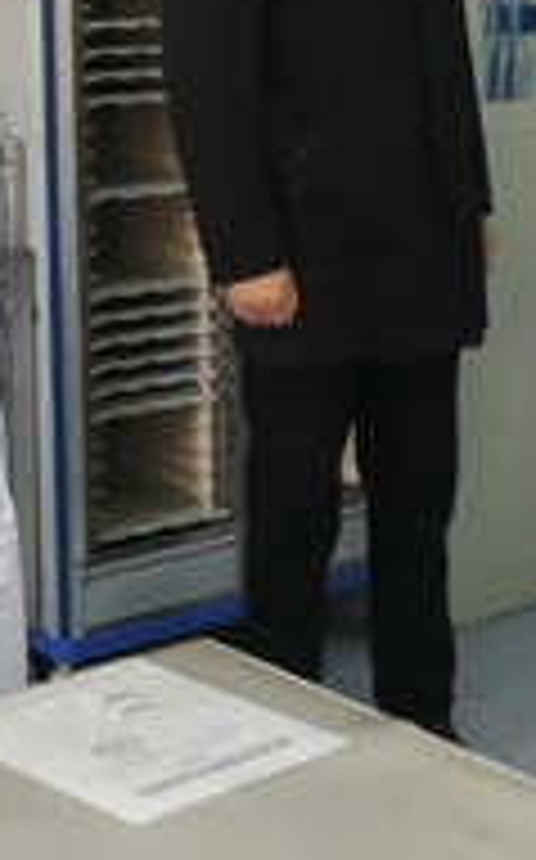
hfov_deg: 13.0
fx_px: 2249
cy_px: 113
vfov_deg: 21.3
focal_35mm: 96
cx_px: 739
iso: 500
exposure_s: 1/100
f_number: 1.8
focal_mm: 3.95
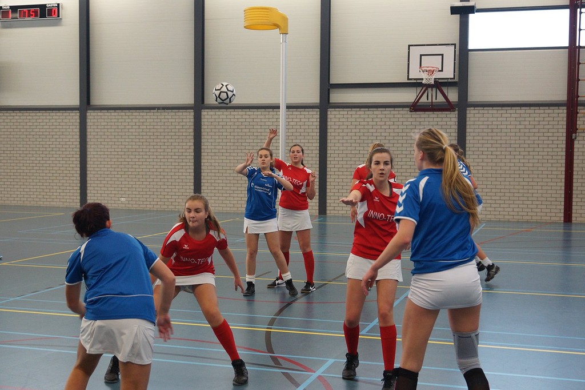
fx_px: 853
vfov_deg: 25.7
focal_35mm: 52
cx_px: 292
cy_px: 195
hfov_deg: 37.9
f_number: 2.8
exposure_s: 1/320
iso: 1000
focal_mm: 35
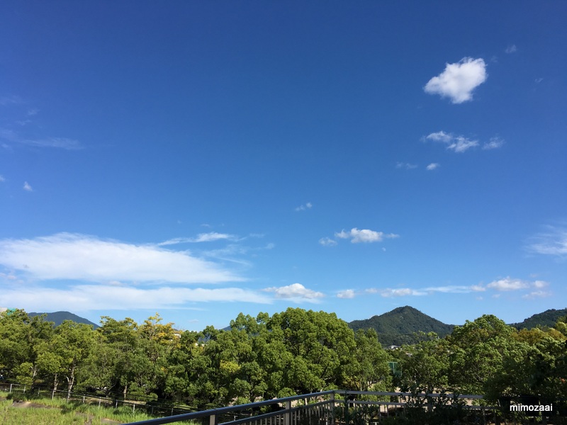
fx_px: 475
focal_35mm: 29
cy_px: 212
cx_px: 284
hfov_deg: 61.7
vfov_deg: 48.2
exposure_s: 1/1748
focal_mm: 4.15
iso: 25
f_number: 2.2
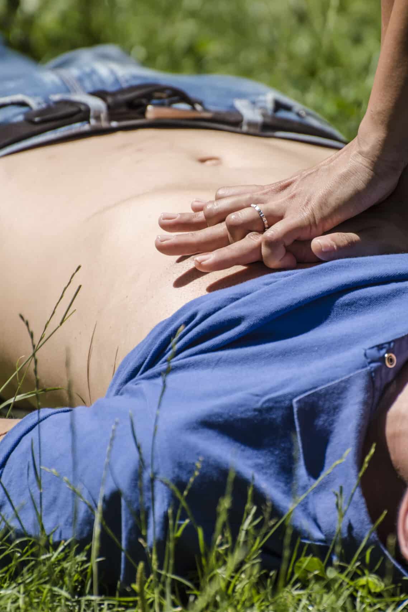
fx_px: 7666
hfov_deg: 3.0
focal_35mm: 451
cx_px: 270
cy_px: 307
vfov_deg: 4.6
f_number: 5.6
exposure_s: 1/800
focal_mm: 300
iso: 100
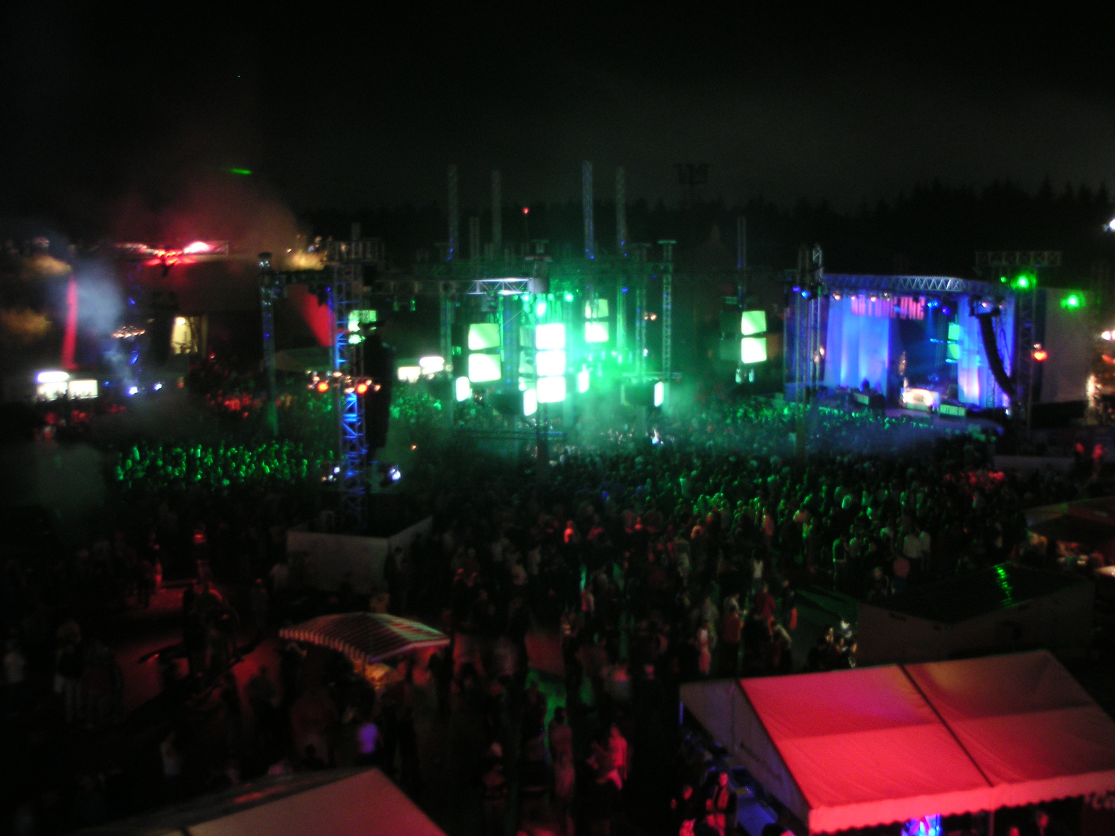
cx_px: 558
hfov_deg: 49.0
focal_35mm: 38
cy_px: 418
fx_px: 1224
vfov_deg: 37.7
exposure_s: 1/3
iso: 100
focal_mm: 6
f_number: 2.8
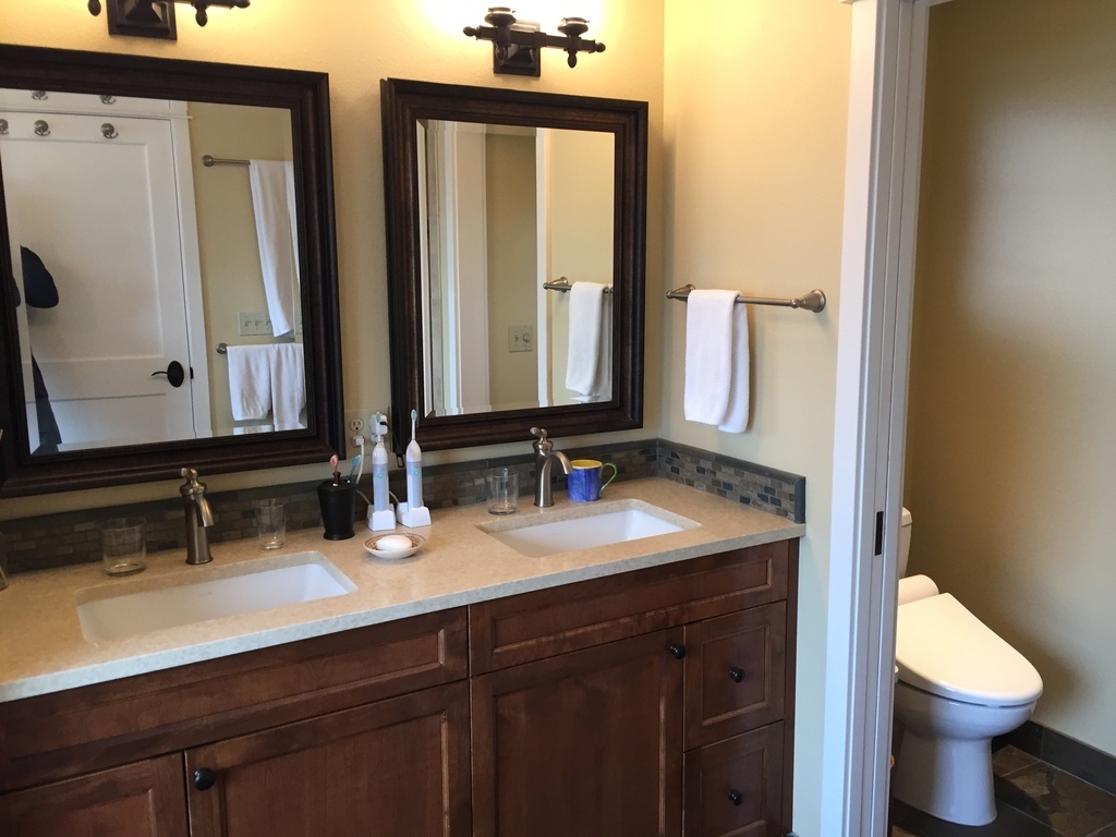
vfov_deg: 48.2
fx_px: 935
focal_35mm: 29
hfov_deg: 61.7
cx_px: 558
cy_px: 418
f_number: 2.2
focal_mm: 4.15
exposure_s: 1/30
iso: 50
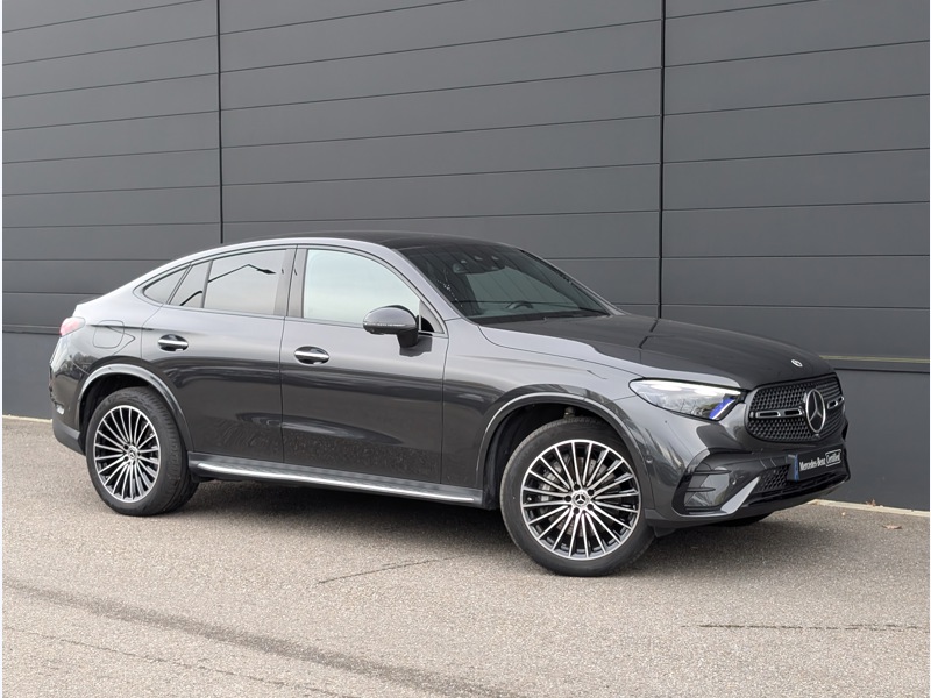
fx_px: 1318
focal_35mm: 49
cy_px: 349
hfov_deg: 38.9
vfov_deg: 29.7
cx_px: 466
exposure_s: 1/524
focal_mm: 6.9
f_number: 1.68
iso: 310
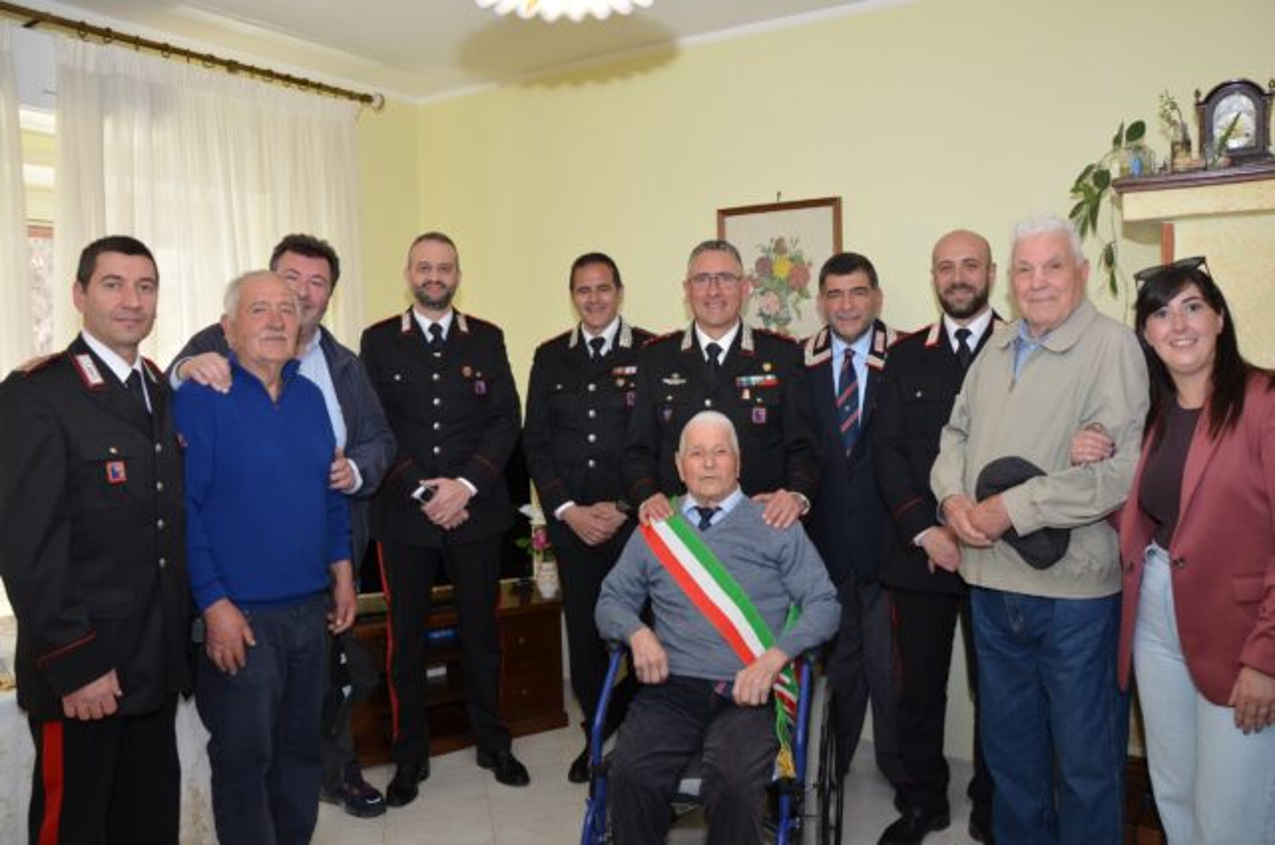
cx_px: 638
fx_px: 954
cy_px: 422
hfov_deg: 67.5
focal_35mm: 27
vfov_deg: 47.7
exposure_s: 1/60
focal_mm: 18
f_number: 5
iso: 250
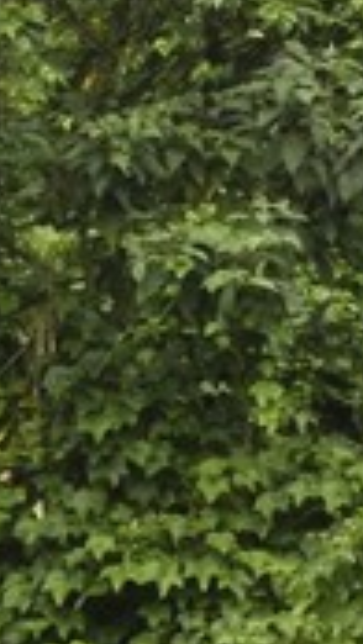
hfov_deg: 0.8
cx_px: -1659
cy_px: -1083
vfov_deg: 1.5
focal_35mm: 1444
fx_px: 24685
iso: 400
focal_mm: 150
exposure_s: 1/160
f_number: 9
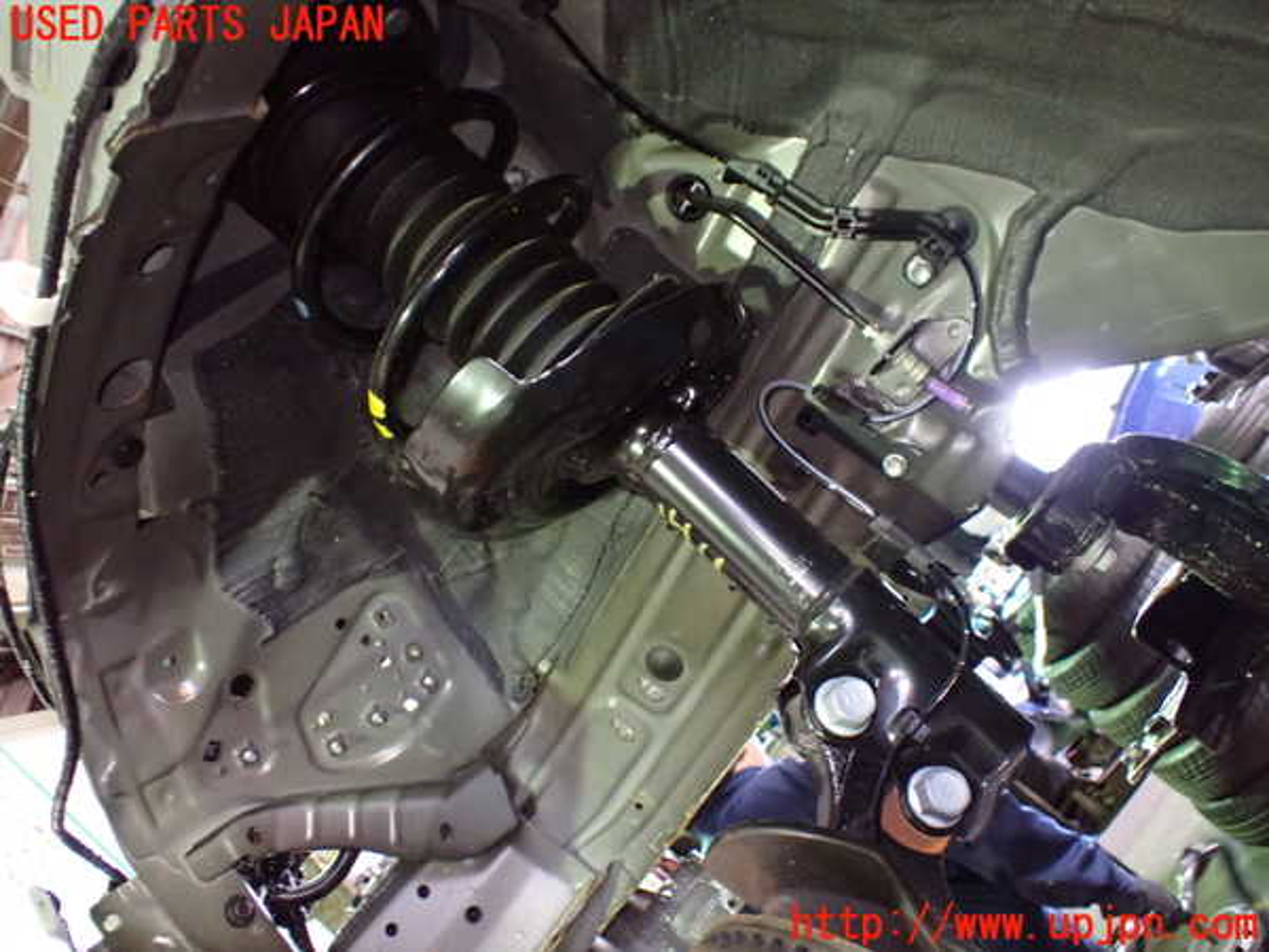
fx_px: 1100
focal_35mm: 30
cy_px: 476
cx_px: 634
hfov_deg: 60.0
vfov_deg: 46.8
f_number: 2.3
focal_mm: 5.4
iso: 1250
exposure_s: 1/30
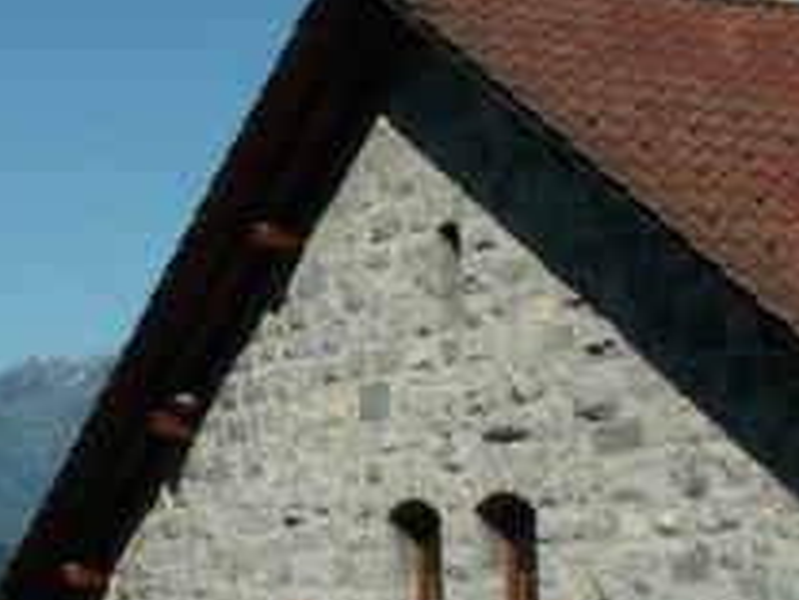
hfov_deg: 18.1
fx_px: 2471
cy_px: 172
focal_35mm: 107
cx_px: 84
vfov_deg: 13.8
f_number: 8
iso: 50
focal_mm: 5.86
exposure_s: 1/250
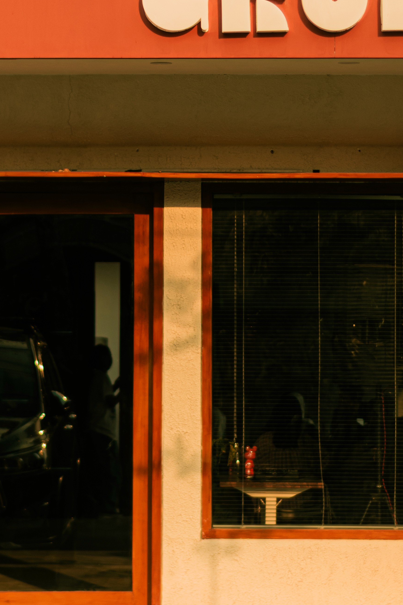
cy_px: 159
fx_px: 2905
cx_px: 207
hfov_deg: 7.9
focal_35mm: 173
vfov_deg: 11.9
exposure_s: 1/1000
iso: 100
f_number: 1.8
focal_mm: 50
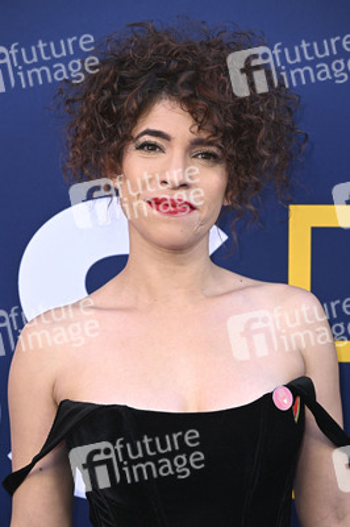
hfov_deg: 11.4
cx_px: 175
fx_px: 1753
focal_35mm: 120
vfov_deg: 17.1
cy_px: 264
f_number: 5.6
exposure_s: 1/200
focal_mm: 120
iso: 500
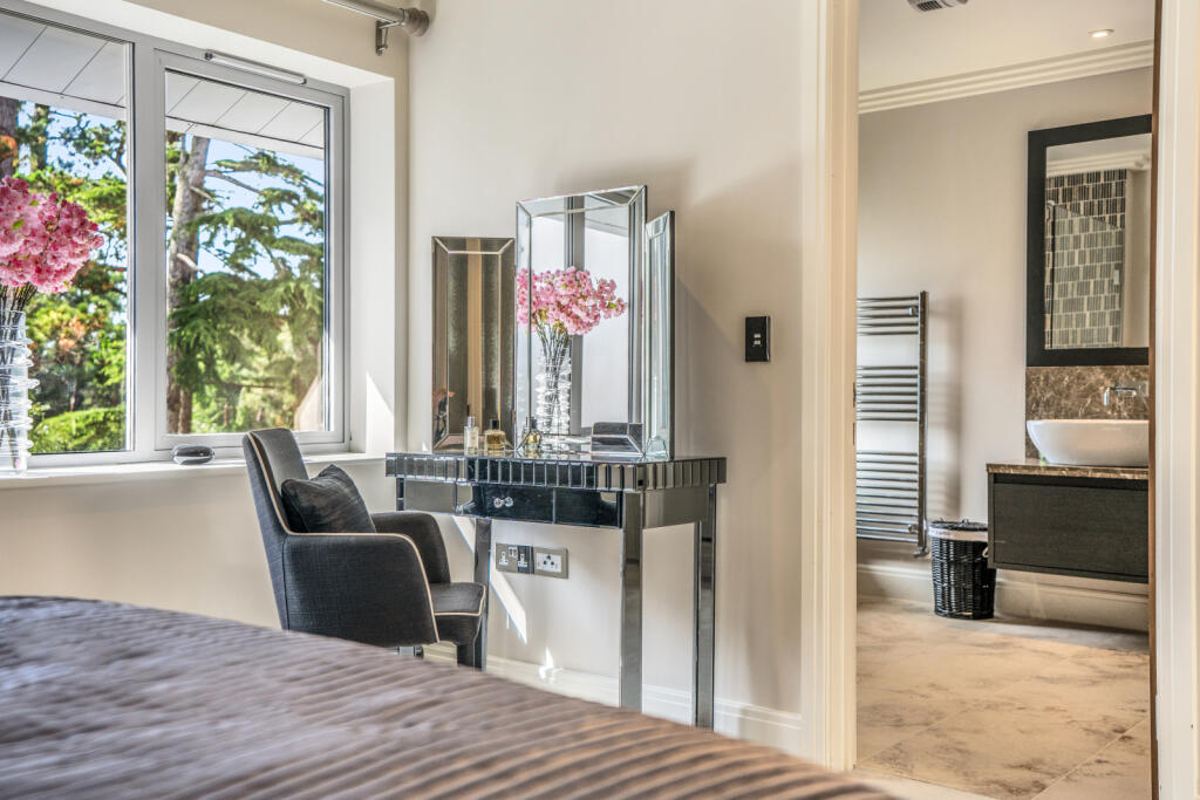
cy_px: 400
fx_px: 1167
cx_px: 600
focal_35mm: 35
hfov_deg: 54.4
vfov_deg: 37.9
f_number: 2.8
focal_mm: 35
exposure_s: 1/50
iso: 200
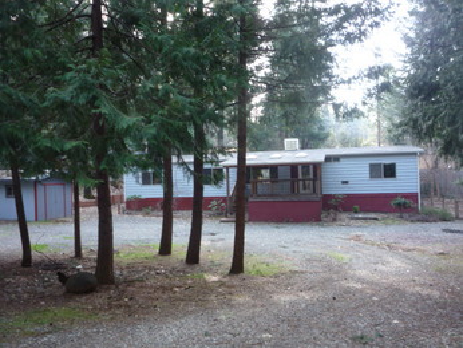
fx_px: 402
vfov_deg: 46.8
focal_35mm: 30
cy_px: 174
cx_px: 232
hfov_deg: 59.9
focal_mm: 5.2
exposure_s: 1/30
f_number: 3.3
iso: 100
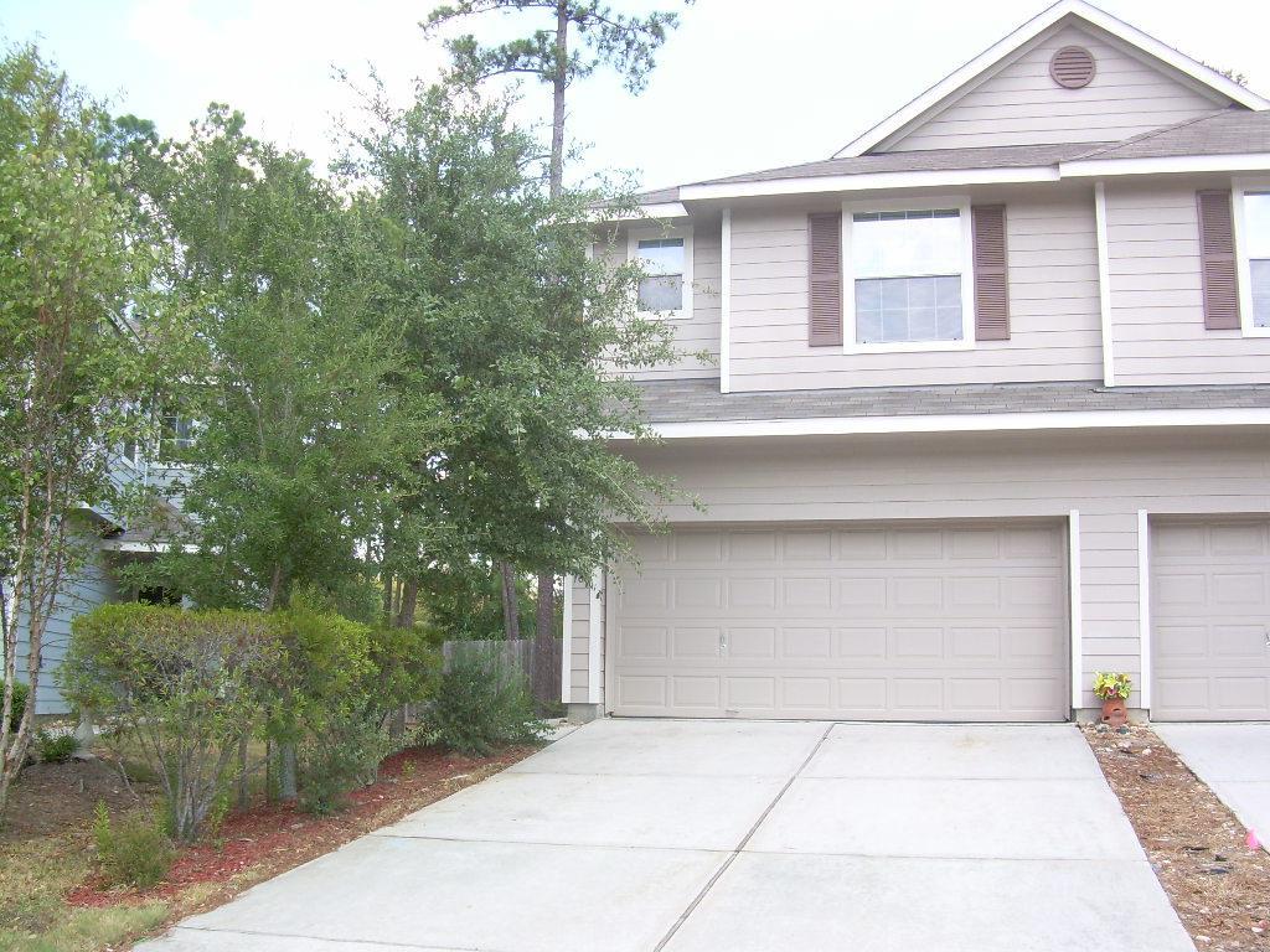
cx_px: 635
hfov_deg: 49.0
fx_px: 1394
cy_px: 476
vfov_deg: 37.7
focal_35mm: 38
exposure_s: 1/115
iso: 50
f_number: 4.6
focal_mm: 6.3
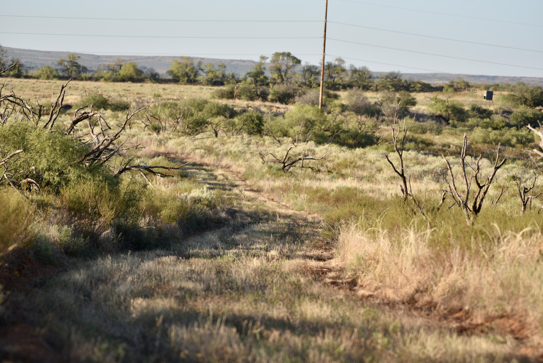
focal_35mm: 200
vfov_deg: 6.9
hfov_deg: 10.3
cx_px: 272
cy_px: 182
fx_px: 3017
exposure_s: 1/800
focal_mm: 200
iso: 400
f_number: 5.6
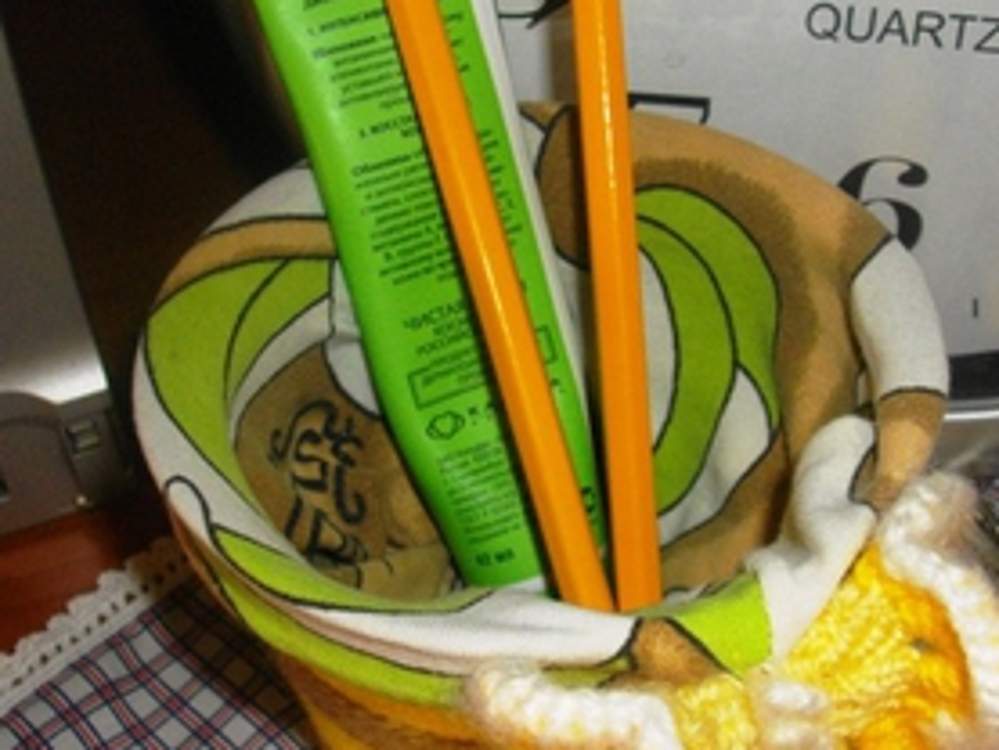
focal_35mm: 52
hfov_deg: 36.6
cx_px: 628
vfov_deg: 27.9
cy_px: 490
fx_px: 1501
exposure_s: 1/50
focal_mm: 5.7
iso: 200
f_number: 2.9
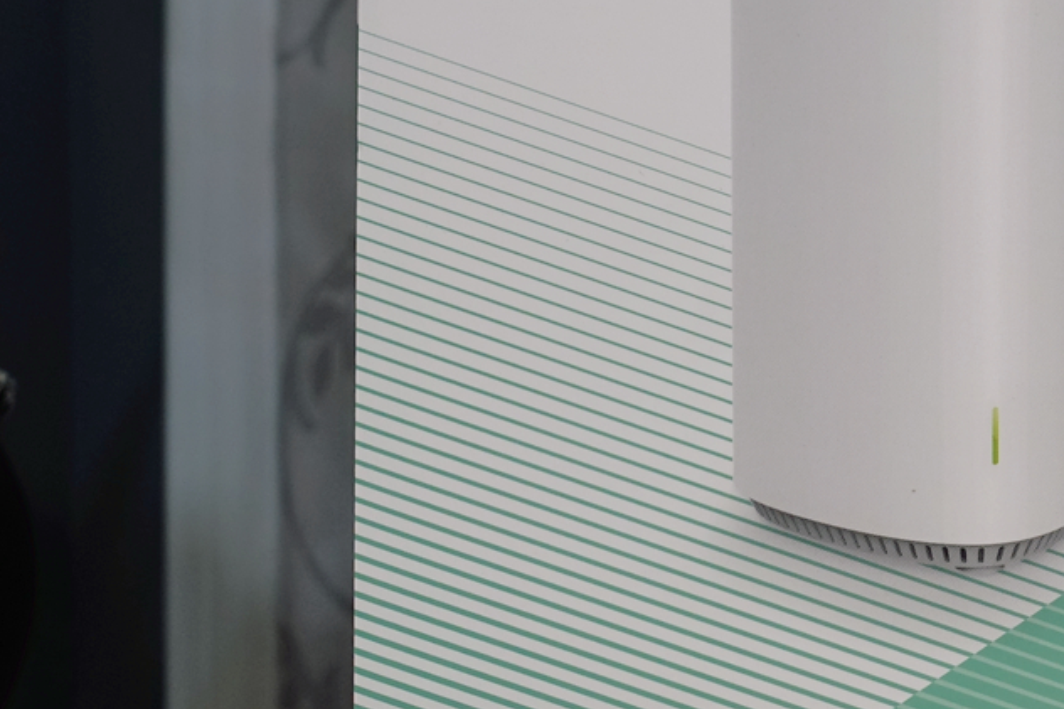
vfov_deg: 17.8
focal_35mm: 76
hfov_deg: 24.9
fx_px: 2245
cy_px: 183
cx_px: 1152
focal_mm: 8.8
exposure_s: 1/40
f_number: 2.8
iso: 125
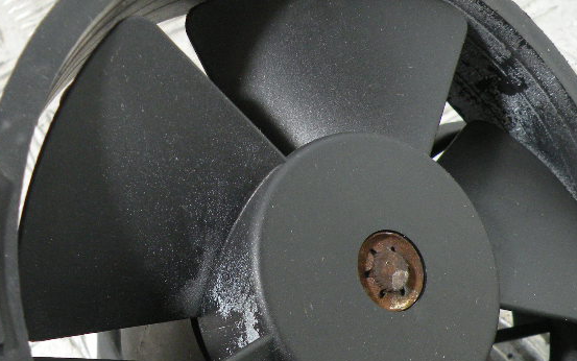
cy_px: 351
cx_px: 236
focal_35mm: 53
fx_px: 834
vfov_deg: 23.5
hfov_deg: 38.1
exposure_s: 1/60
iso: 197
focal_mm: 4.7
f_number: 2.8
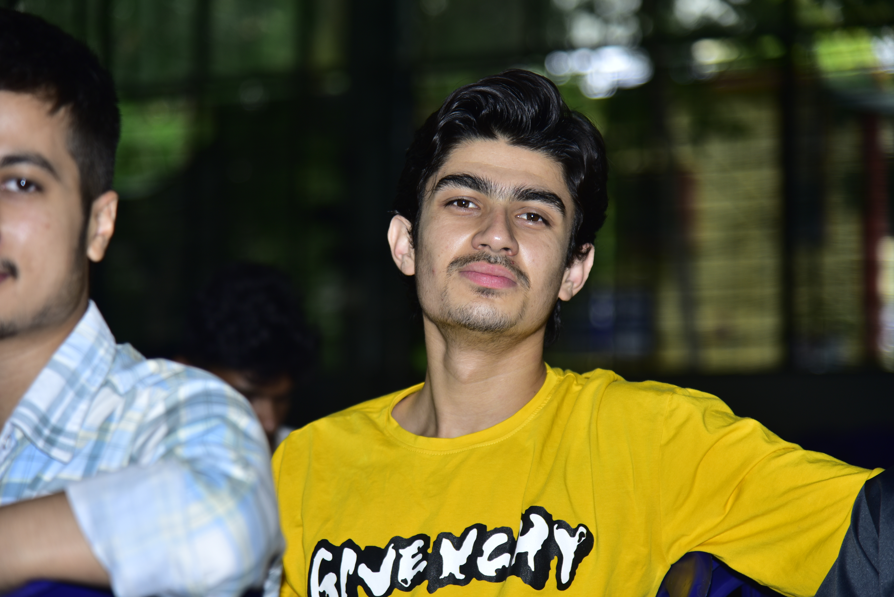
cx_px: 447
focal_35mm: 120
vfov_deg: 11.4
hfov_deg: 17.1
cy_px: 298
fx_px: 2981
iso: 100
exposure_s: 1/200
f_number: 4
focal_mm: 120
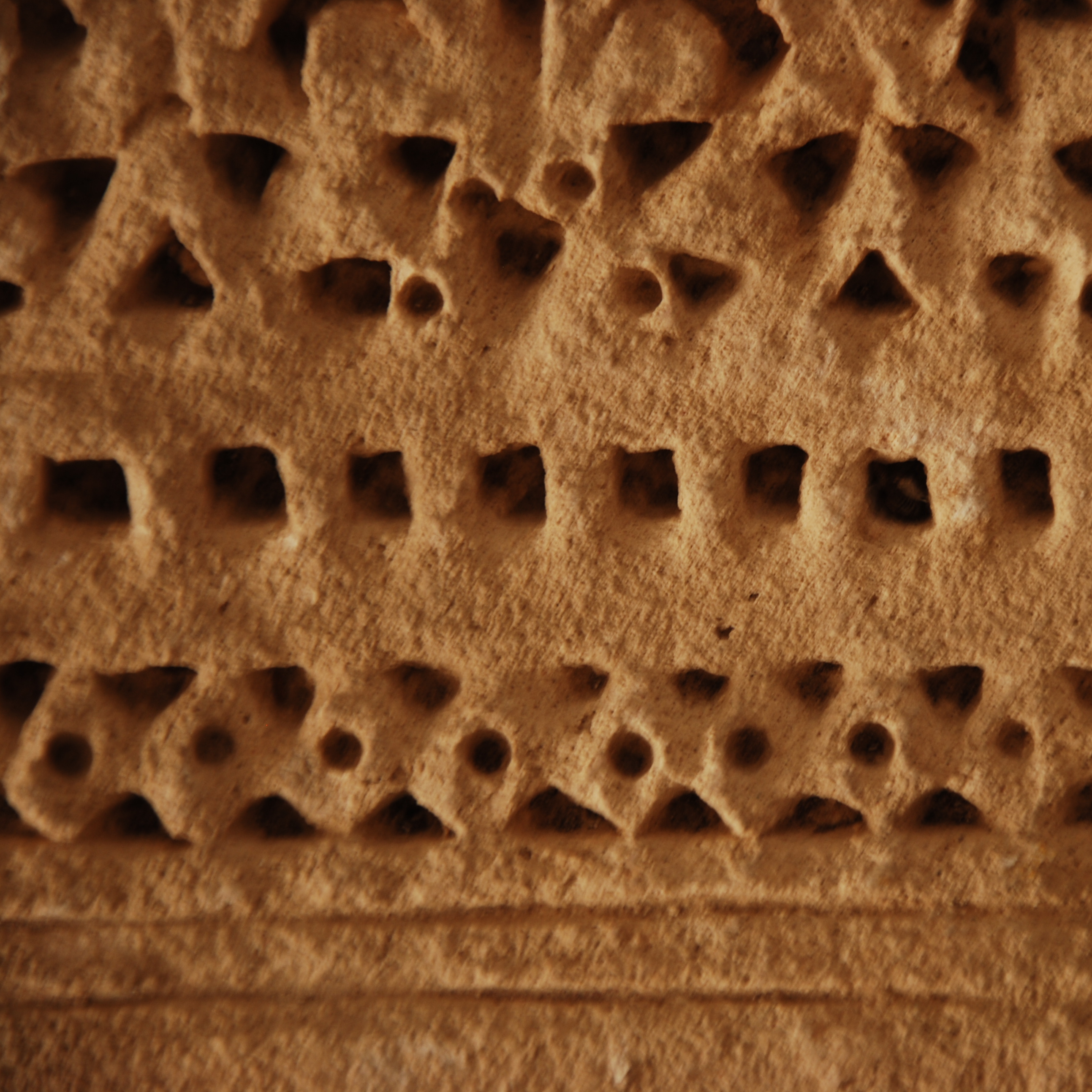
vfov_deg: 8.7
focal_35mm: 201
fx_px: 7161
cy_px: 546
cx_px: 816
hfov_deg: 8.7
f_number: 5.6
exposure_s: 1/3
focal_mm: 105
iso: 100
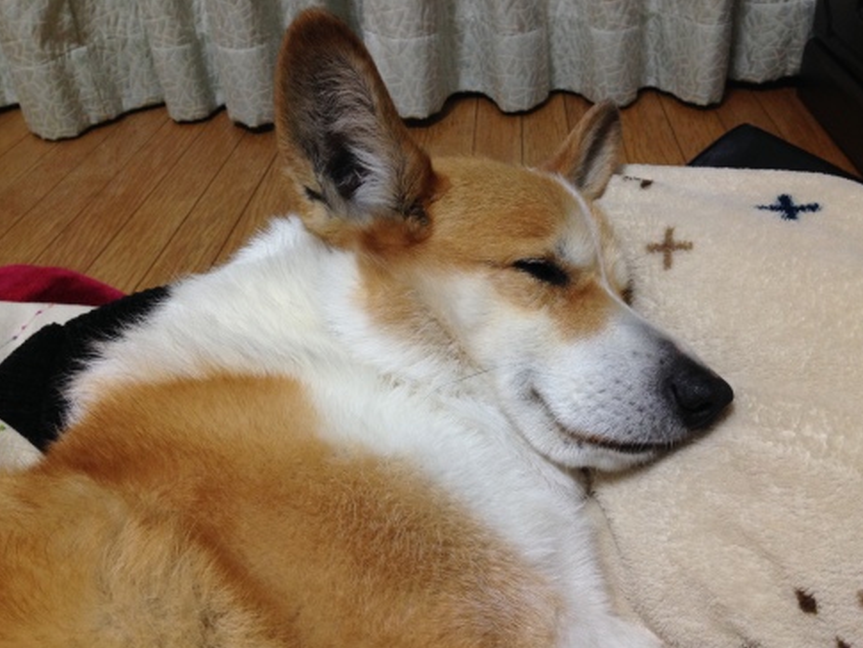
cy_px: 330
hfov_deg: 53.9
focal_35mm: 34
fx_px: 848
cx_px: 438
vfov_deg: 41.8
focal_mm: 4.12
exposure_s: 1/20
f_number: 2.4
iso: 100
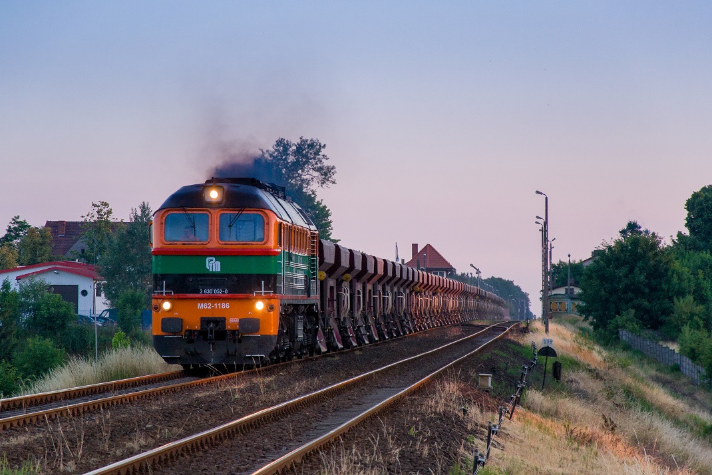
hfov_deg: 11.6
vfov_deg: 7.8
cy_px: 214
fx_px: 3493
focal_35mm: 177
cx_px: 333
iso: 800
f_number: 5.6
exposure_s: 1/400
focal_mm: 105
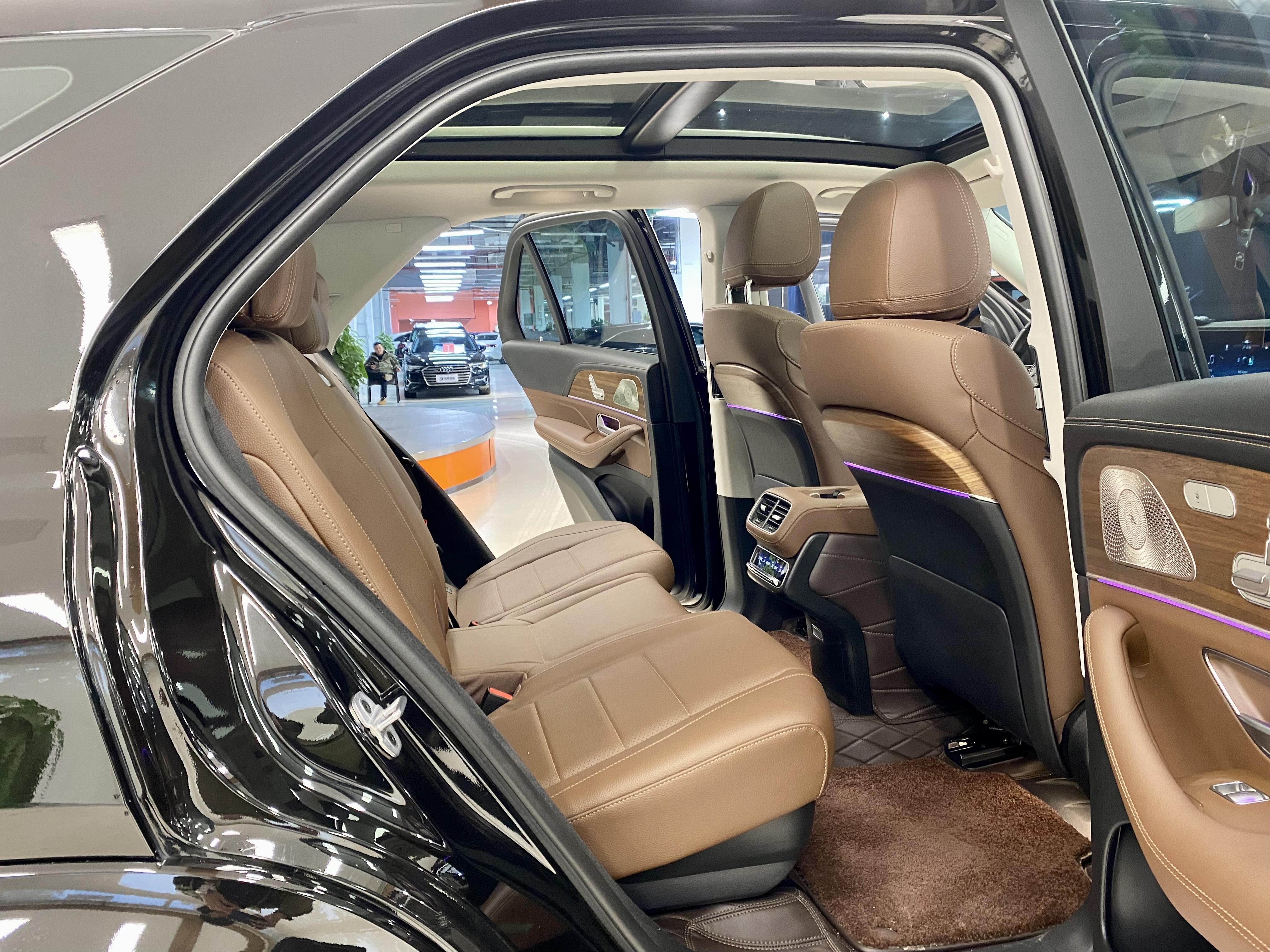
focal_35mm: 26
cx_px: 635
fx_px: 954
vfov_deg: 53.1
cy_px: 476
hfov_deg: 67.3
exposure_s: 1/50
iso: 320
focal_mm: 4.25
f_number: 1.8
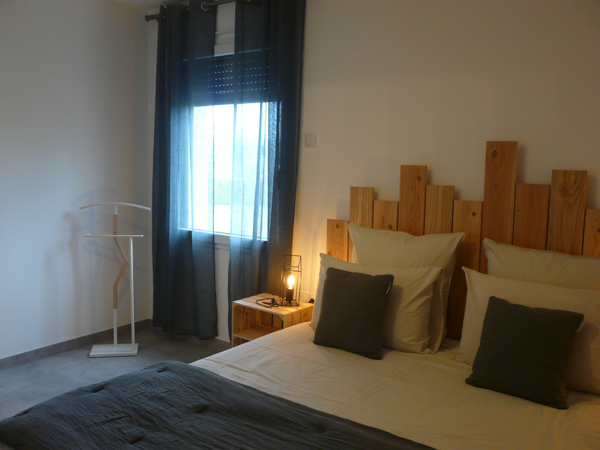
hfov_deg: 58.4
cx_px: 300
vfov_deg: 45.4
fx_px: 537
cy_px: 225
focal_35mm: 31
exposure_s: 1/25
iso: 200
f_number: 2.8
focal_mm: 5.1
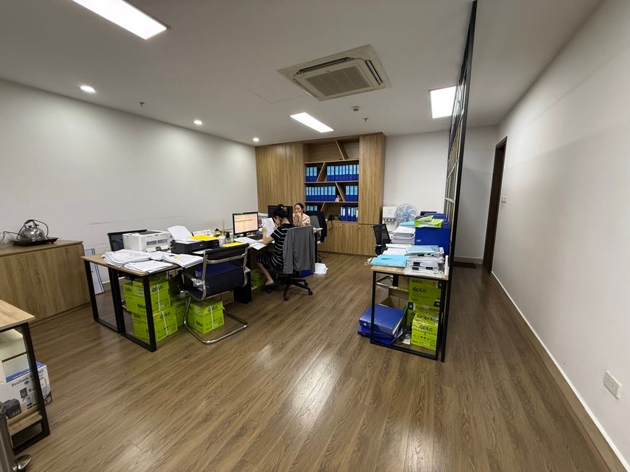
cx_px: 315
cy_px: 236
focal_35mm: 14
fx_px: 255
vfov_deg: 85.7
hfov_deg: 102.1
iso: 320
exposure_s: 1/100
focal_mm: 2.22
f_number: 2.2
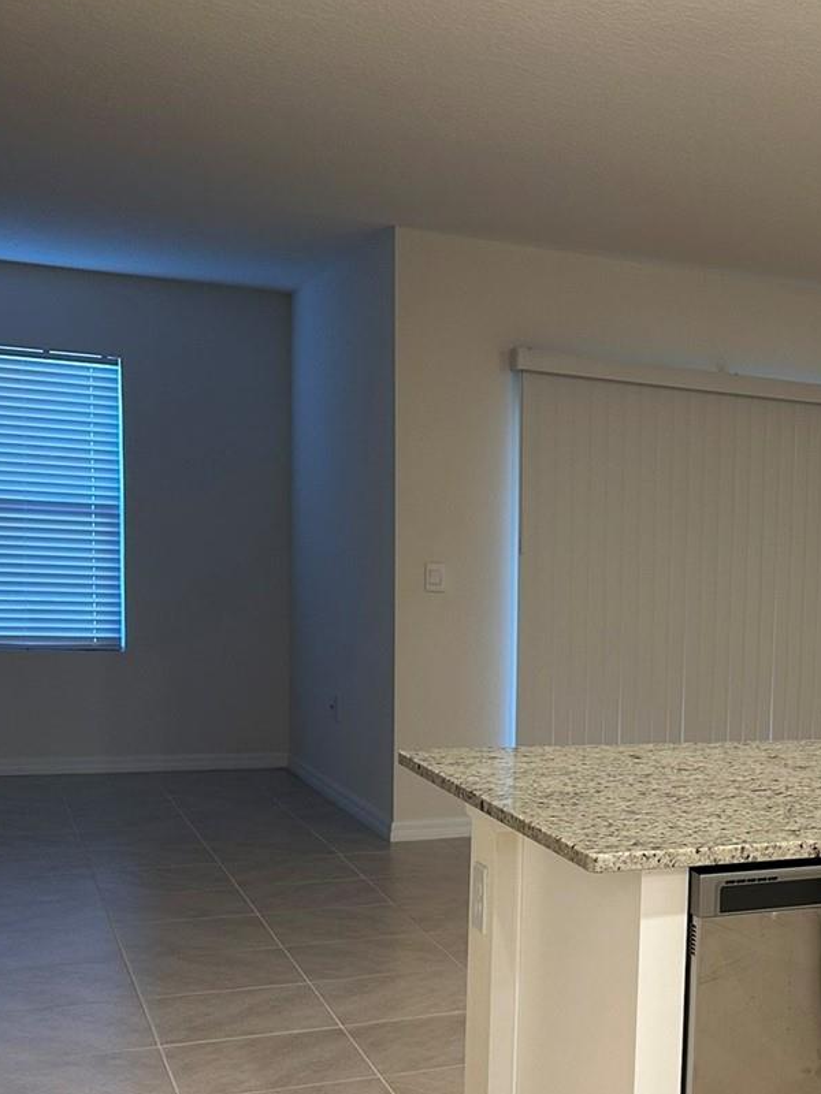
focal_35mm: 48
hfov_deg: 27.6
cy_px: 721
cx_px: 904
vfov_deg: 39.2
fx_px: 1518
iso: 160
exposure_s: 1/60
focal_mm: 6.86
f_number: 1.78
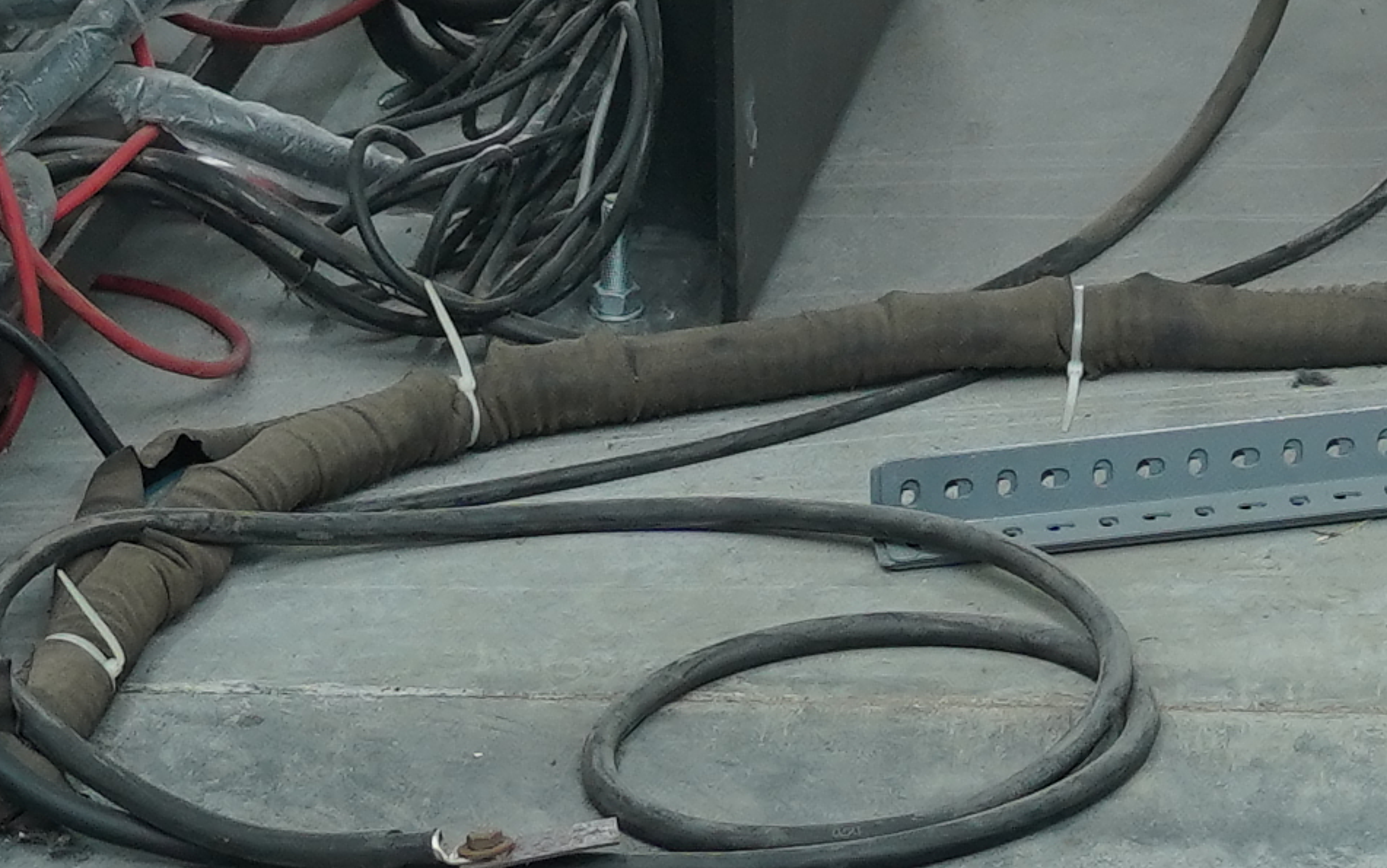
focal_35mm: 225
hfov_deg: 9.0
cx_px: 2198
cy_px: -1729
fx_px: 8508
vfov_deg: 5.5
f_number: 2.8
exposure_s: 1/125
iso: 640
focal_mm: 35
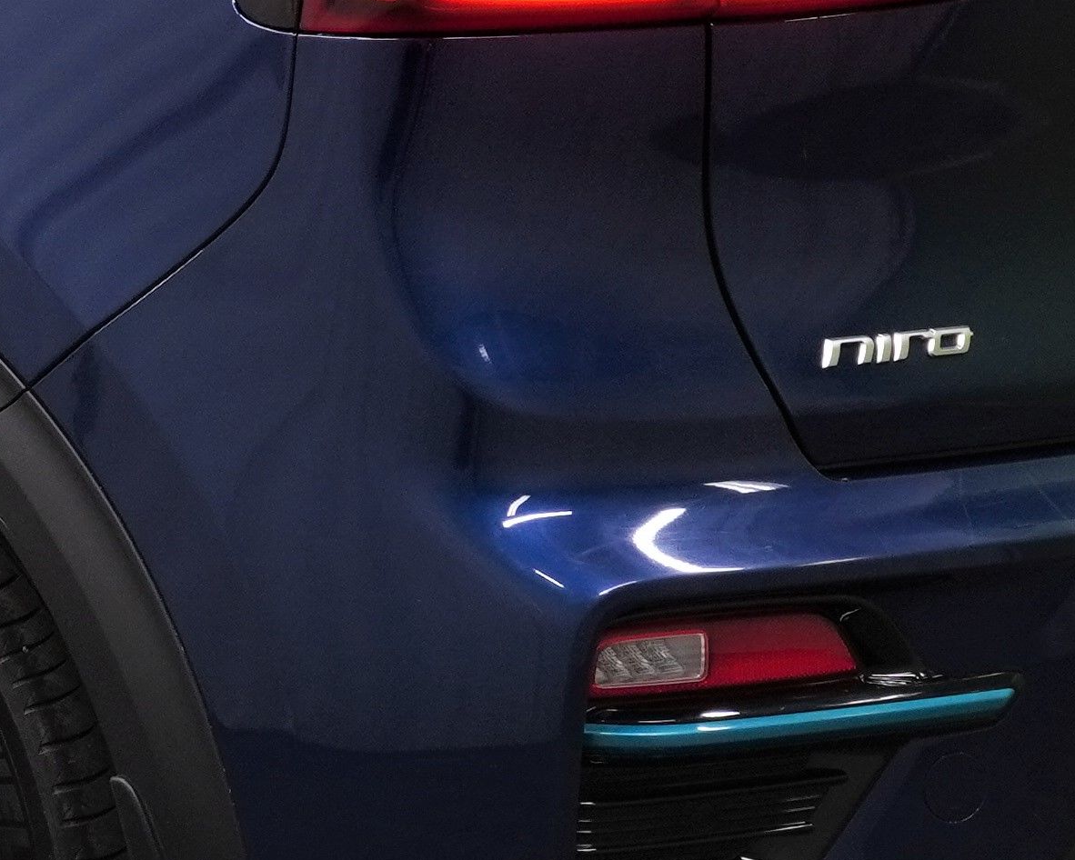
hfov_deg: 9.6
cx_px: -29
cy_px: -58
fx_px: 6364
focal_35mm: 200
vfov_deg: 7.7
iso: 320
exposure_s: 1/20
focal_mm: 28
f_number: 7.1
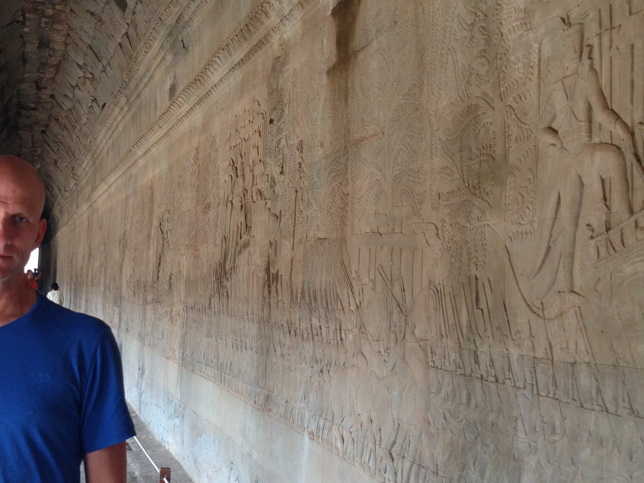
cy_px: 147
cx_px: 181
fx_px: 1042
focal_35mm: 56
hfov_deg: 33.8
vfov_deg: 25.9
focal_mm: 4.12
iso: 64
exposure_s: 1/60
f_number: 2.4
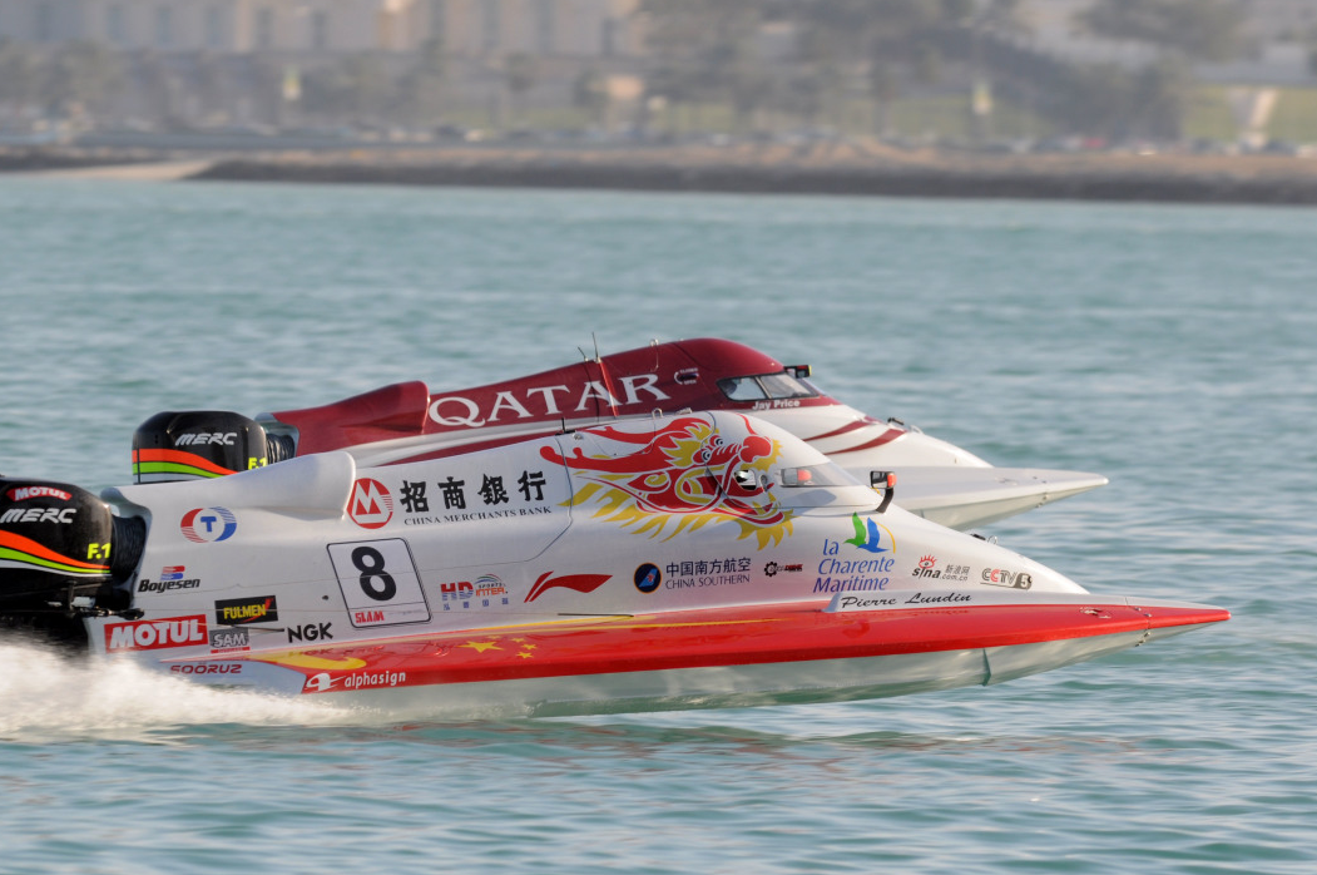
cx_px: 584
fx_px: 25028
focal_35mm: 685
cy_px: 423
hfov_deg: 3.0
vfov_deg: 2.0
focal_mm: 400
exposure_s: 1/500
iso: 200
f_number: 8
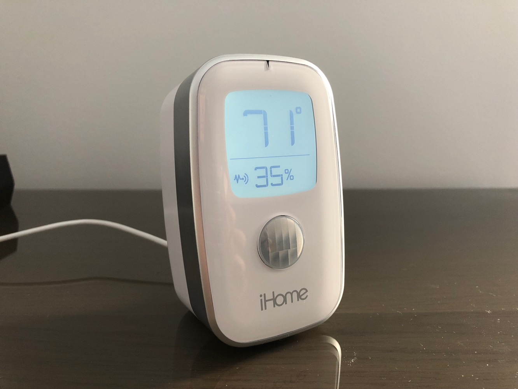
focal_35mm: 28
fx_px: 419
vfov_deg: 49.7
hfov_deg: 63.4
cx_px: 259
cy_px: 194
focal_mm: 3.99
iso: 50
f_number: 1.8
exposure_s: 1/15
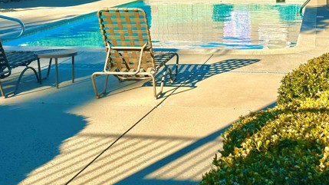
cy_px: 19
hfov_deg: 27.2
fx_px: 680
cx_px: 172
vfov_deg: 15.3
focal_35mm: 78
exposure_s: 1/4566
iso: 64
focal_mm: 6.86
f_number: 1.78
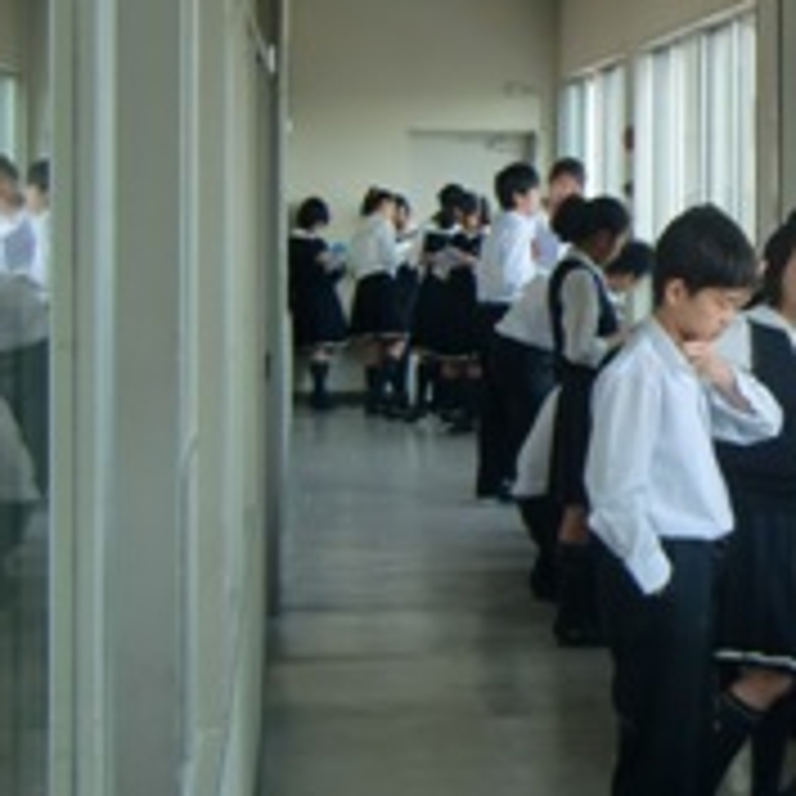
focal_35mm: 105
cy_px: 216
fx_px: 2732
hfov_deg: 16.1
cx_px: 890
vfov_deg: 16.5
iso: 64
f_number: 4
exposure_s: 1/80
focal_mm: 8.4
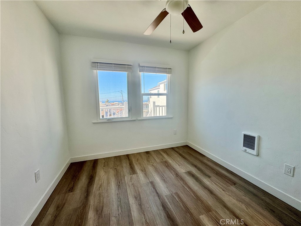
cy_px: 113
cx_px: 150
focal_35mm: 14
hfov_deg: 102.1
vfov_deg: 85.7
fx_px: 122
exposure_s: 1/244
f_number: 2.2
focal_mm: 2.22
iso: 40
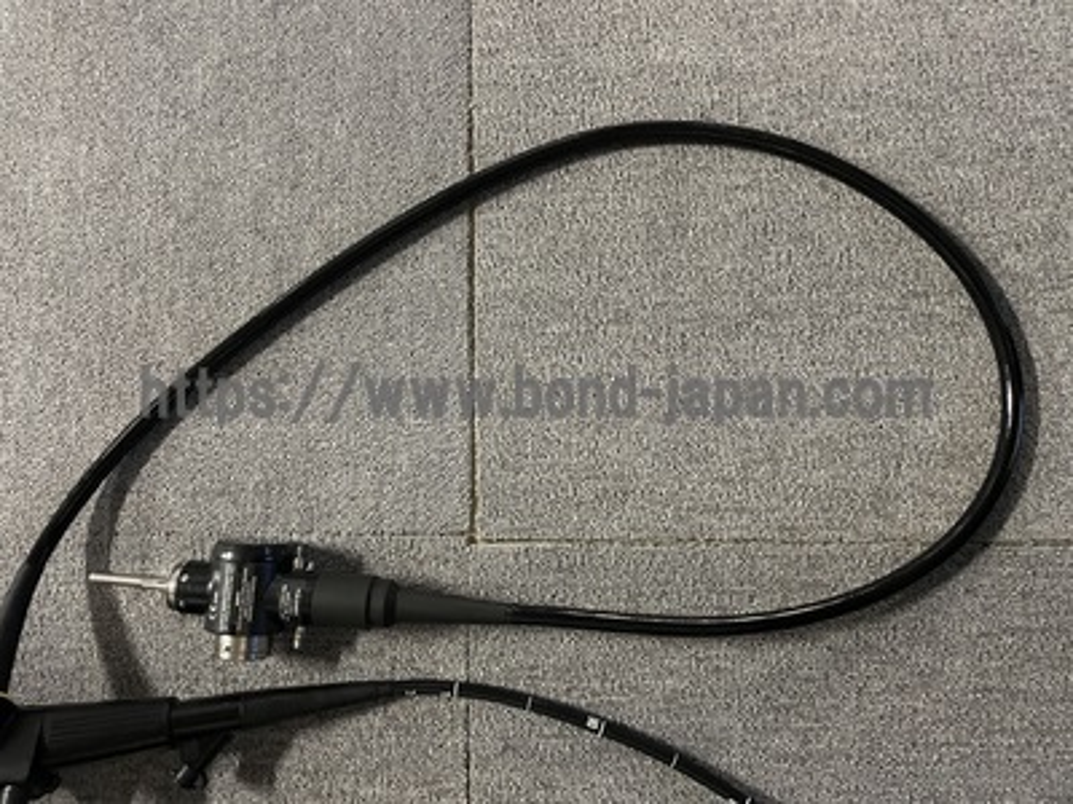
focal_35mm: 26
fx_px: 806
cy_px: 402
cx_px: 536
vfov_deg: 53.1
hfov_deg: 67.3
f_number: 1.6
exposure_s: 1/25
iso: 640
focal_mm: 4.2
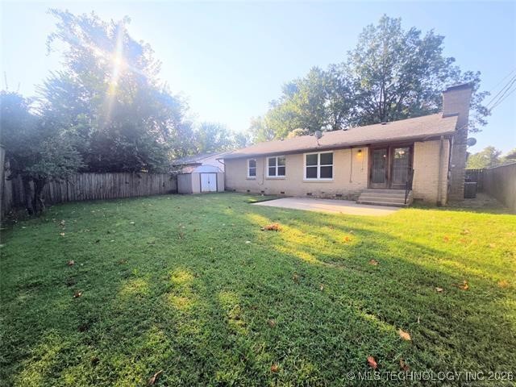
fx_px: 194
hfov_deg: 106.2
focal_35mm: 13
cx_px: 258
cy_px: 194
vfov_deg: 89.9
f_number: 2.2
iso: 50
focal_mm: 2.2
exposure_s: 1/1422
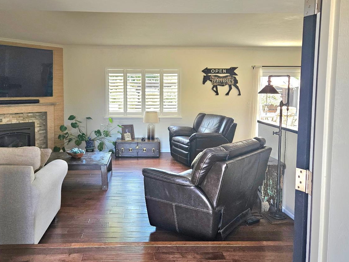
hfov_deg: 58.1
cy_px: 110
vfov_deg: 45.3
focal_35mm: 31
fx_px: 313
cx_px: 147
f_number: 1.8
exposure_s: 1/182
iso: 200
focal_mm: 5.4
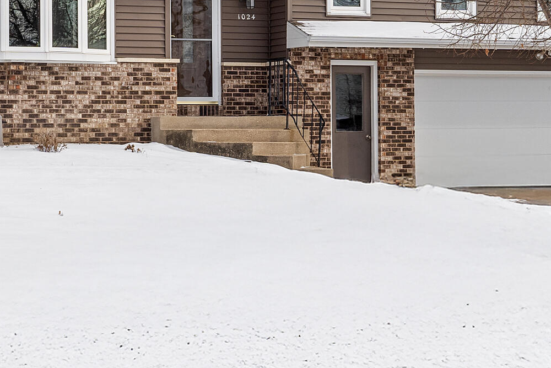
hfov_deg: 19.4
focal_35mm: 105
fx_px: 1607
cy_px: 126
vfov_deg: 13.0
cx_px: 245
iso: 250
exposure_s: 1/25
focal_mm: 35
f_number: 16
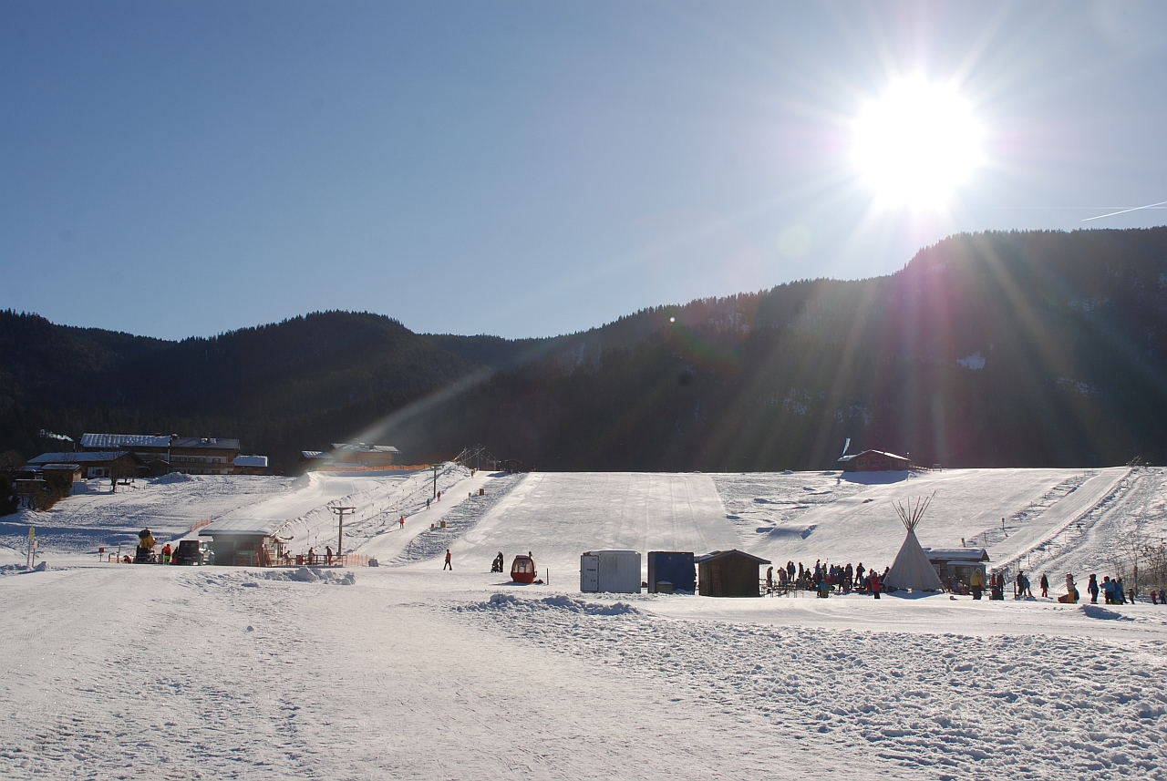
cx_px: 584
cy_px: 390
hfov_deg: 42.3
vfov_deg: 29.0
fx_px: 1509
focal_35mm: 46
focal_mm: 31
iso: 100
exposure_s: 1/400
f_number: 10
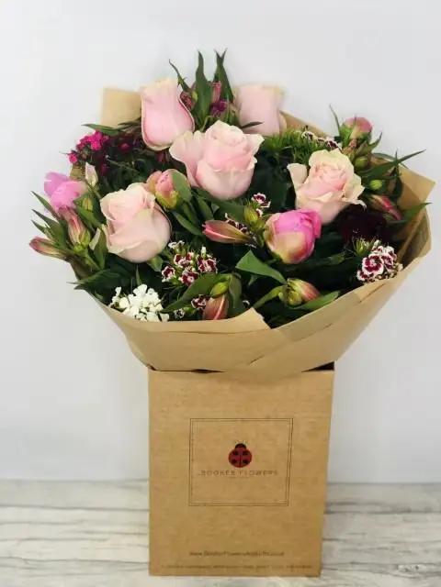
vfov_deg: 36.8
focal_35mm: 52
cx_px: 220
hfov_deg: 28.0
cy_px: 294
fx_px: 883
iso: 25
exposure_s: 1/100
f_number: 2.4
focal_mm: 6
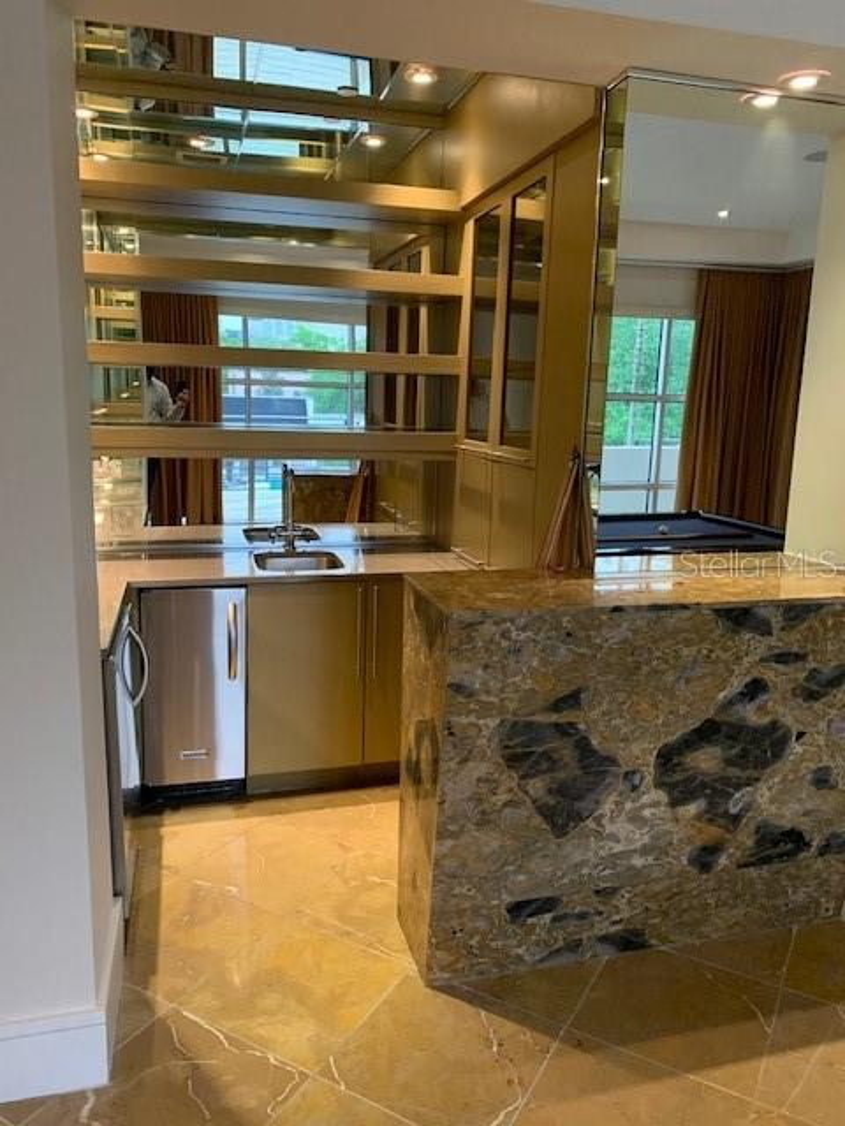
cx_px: 422
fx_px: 846
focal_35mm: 26
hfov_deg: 53.1
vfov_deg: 67.3
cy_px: 563
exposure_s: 1/60
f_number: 1.8
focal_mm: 4.25
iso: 320
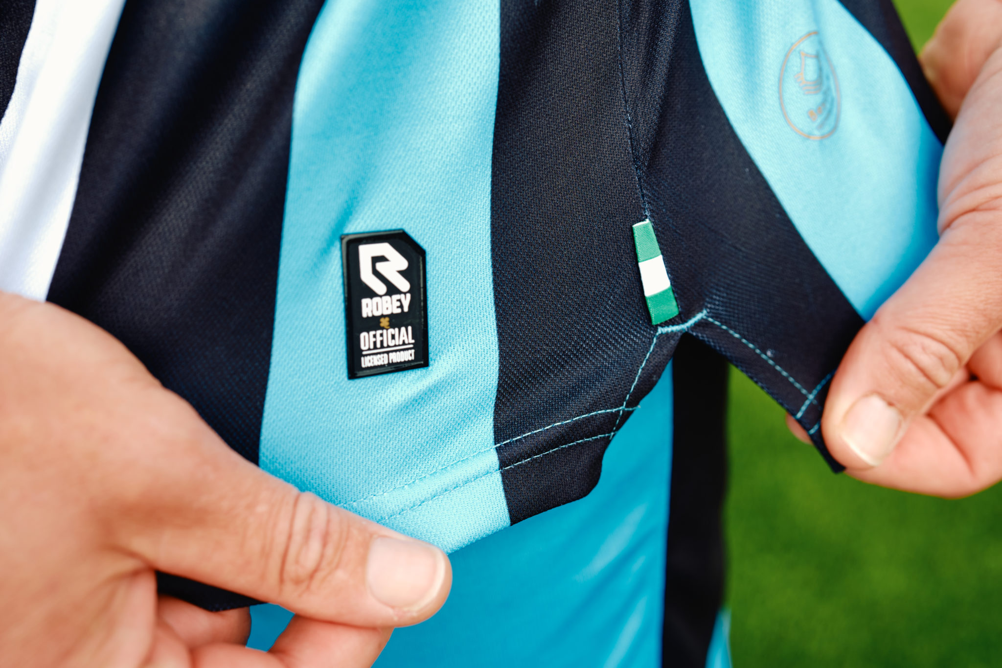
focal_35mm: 41
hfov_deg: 47.4
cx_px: 501
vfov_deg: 32.6
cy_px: 334
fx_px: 1141
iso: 100
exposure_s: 1/400
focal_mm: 27
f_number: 2.8
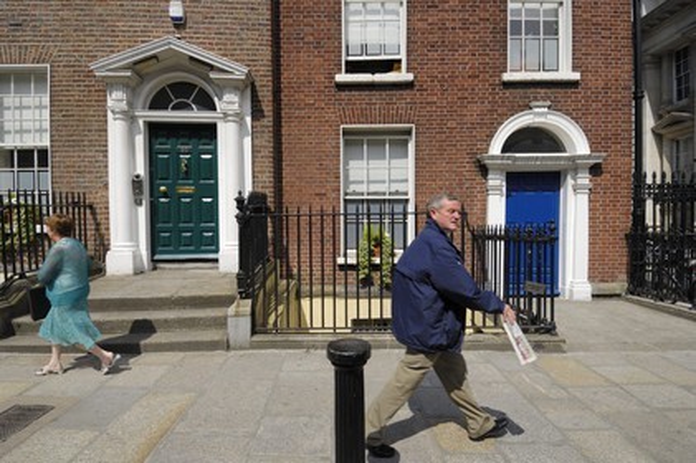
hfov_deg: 90.0
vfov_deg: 67.3
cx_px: 348
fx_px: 348
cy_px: 232
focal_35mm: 18
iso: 100
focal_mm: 12
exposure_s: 1/160
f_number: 11
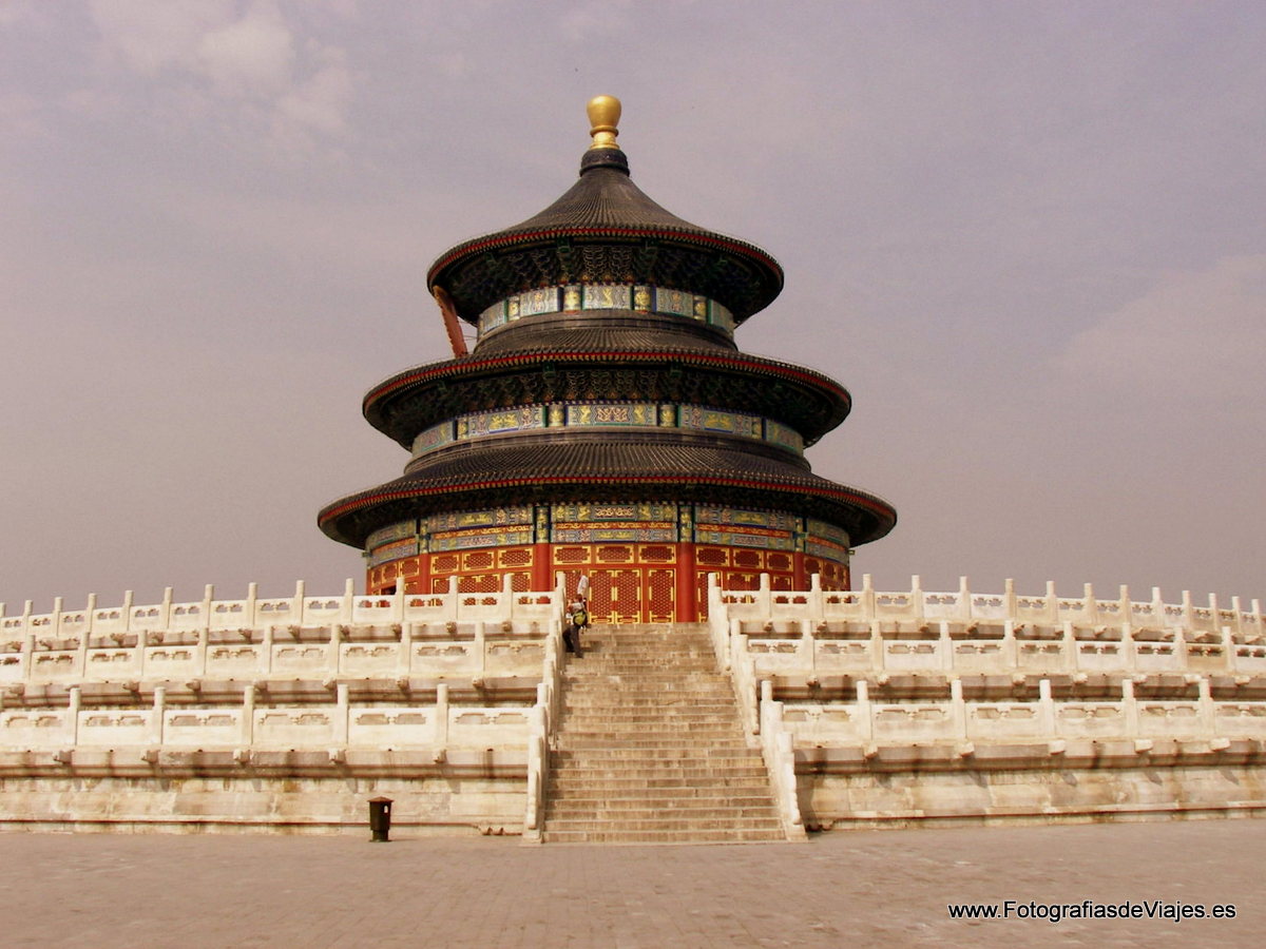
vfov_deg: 33.6
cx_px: 633
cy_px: 474
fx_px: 1573
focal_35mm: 43
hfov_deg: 43.9
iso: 100
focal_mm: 7.1
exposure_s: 1/640
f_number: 5.6
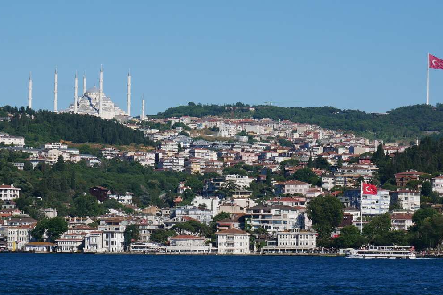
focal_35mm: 134
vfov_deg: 10.2
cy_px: 164
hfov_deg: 15.3
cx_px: 232
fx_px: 1648
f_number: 9
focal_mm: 60
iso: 200
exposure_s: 1/640
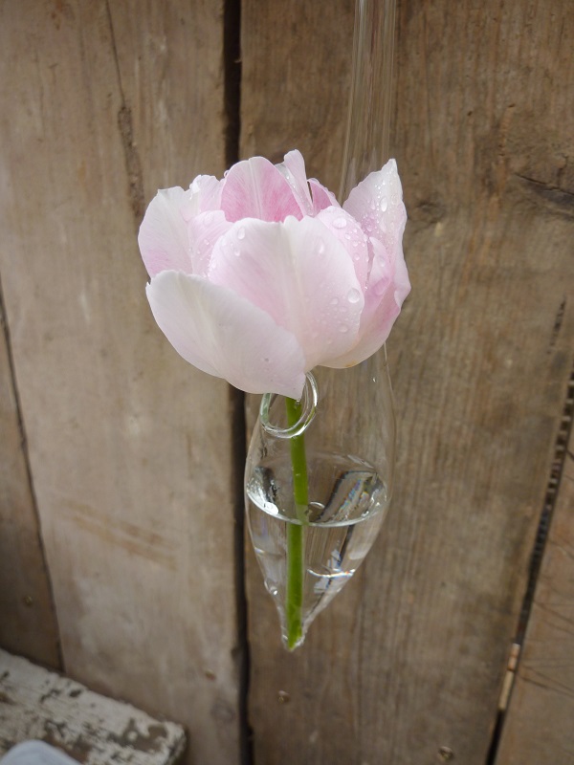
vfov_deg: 69.4
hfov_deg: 54.9
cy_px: 382
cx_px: 287
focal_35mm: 25
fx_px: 553
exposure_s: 1/200
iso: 80
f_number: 3.3
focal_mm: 4.1
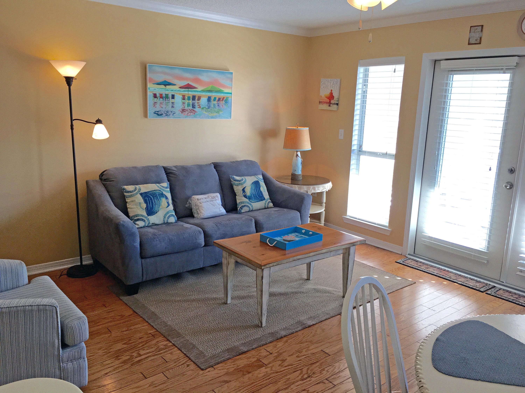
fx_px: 440
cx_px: 262
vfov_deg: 48.2
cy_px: 196
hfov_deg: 61.7
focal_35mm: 29
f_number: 2.2
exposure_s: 1/120
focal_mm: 4.15
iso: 32
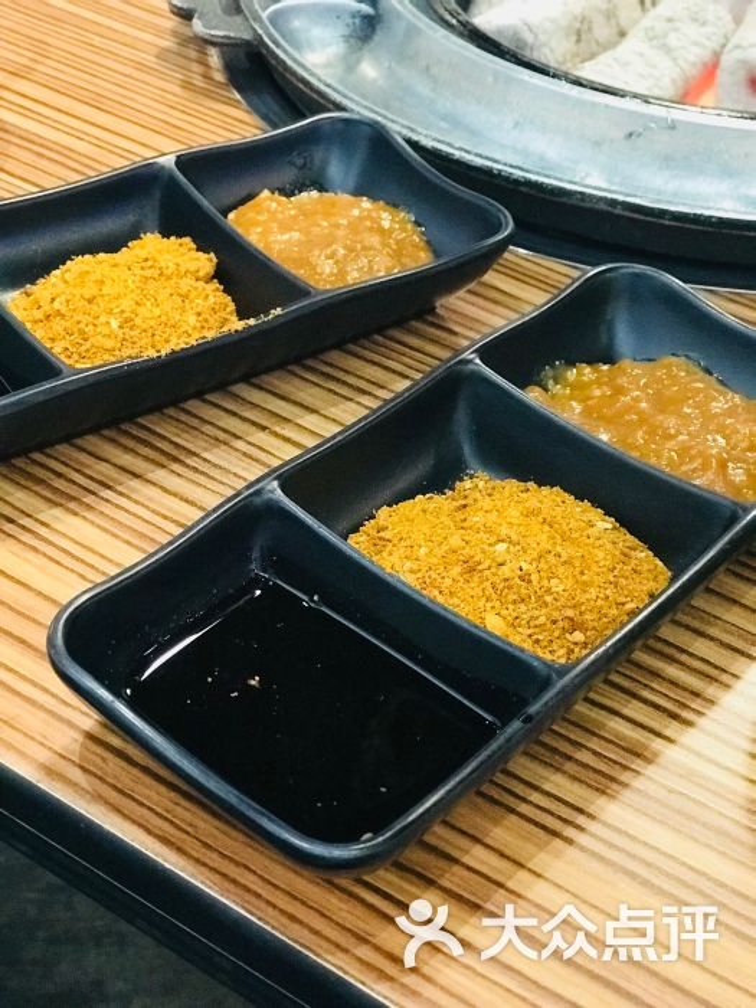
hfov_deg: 25.7
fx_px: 1660
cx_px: 378
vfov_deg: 33.8
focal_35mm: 57
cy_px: 504
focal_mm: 6.6
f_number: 2.8
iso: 1250
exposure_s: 1/50
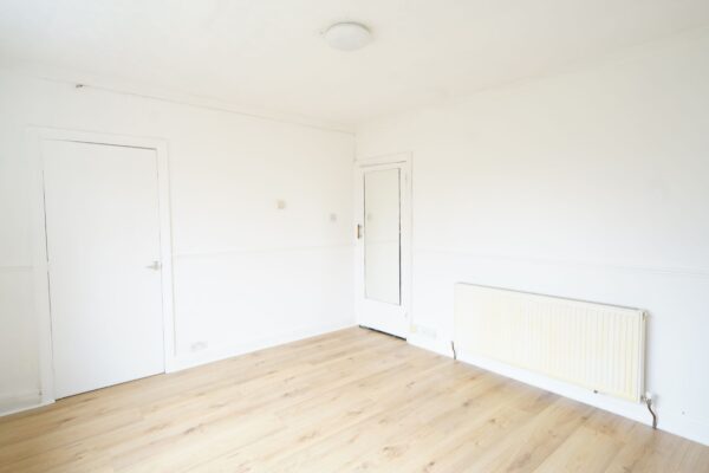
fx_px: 374
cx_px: 354
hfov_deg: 86.9
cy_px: 236
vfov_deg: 64.6
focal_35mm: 19
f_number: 4.5
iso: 400
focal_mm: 19
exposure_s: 1/40
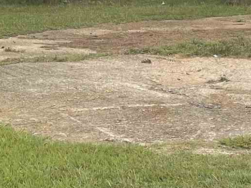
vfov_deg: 9.7
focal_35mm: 148
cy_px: -93
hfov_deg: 13.1
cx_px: -27
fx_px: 1073
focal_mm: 5.1
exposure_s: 1/584
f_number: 1.6
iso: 32
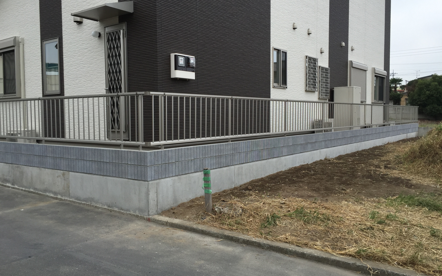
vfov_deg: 40.6
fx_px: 373
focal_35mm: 31
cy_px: 140
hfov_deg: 61.2
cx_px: 221
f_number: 2.2
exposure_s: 1/373
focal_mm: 4.15
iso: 32
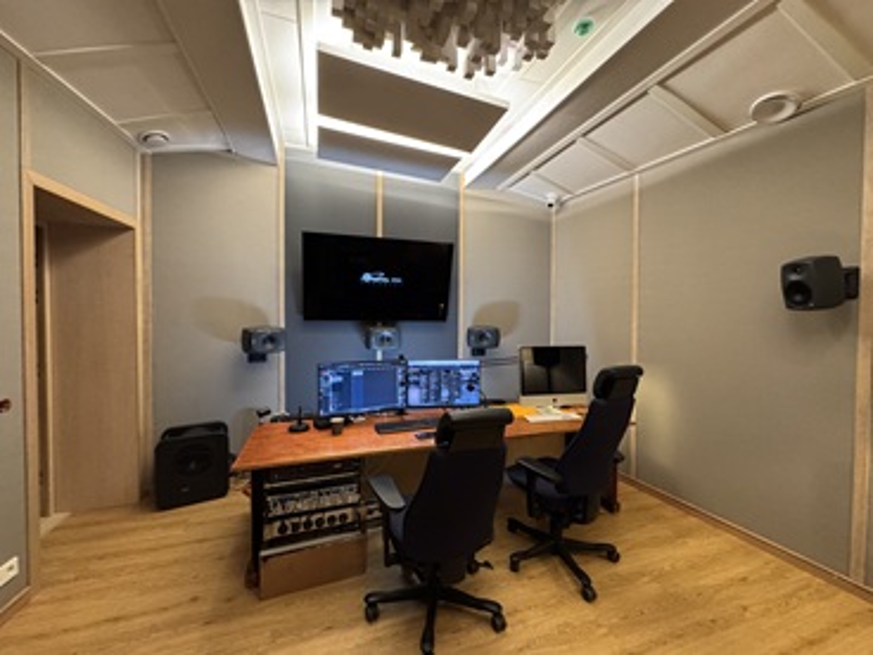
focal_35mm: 14
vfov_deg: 85.7
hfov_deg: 102.1
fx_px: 353
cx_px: 436
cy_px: 328
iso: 640
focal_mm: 2.22
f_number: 2.2
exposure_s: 1/60
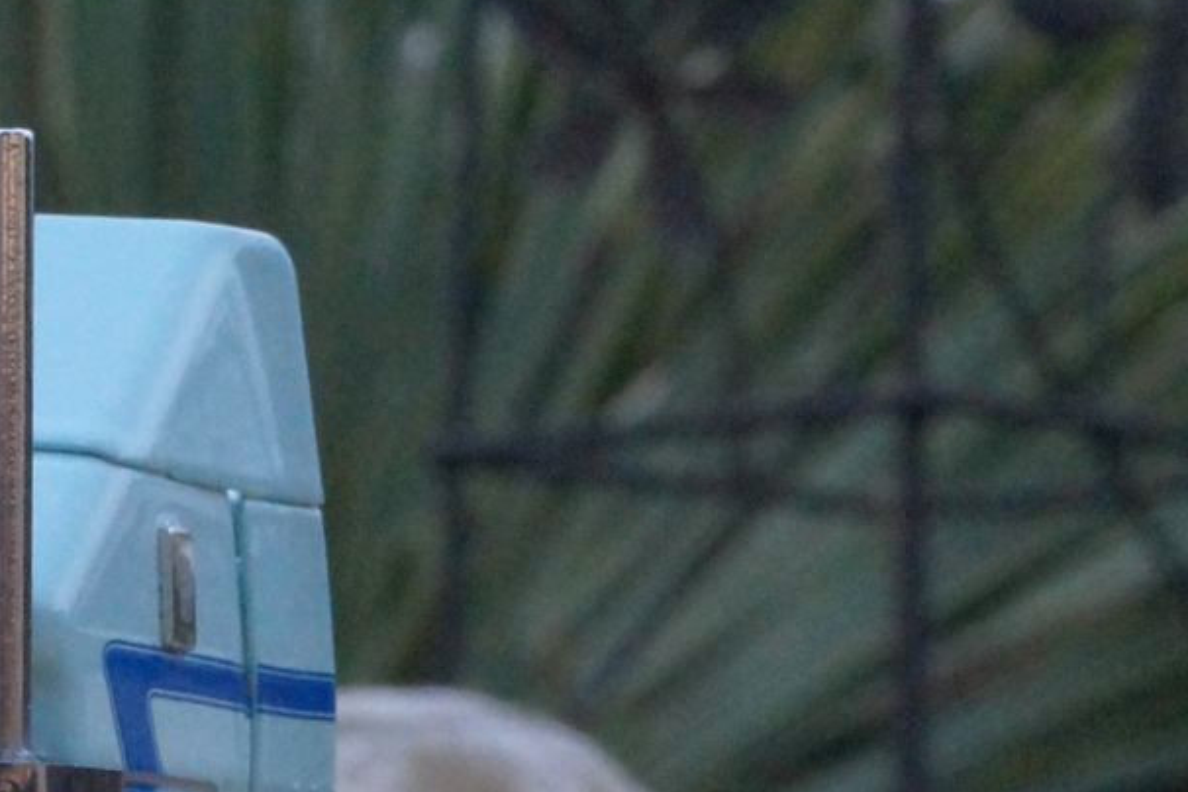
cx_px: -208
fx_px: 7347
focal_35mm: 223
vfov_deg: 6.1
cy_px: 1156
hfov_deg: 9.1
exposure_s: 1/60
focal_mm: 45
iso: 3200
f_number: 22
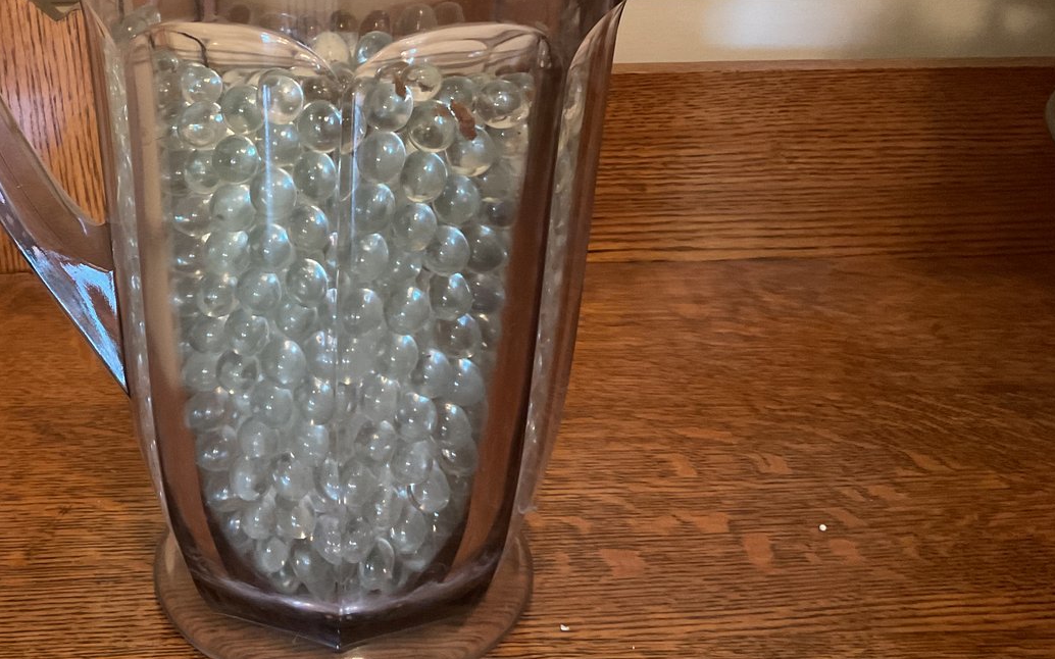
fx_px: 1294
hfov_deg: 43.4
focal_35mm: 45
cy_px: 181
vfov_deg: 28.2
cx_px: 313
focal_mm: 3
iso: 200
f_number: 1.8
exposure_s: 1/40
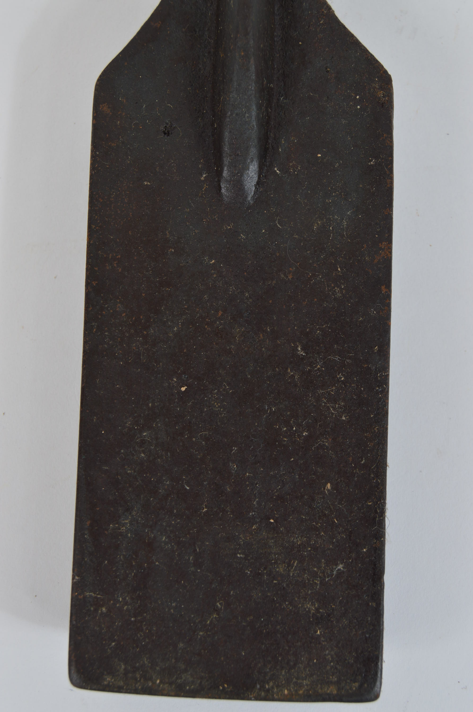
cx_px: 236
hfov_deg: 23.7
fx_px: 1125
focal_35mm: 57
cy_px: 356
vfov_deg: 35.1
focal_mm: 38
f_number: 9
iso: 100
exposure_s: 1/80
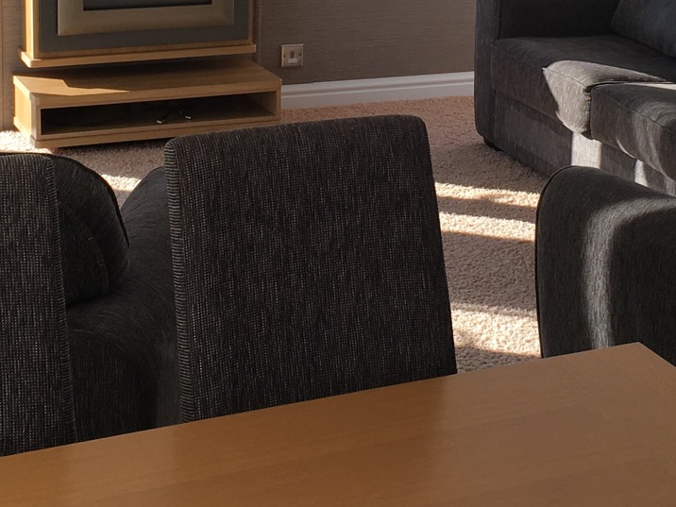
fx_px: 1621
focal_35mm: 83
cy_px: -9
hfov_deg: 23.5
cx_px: 439
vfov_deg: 17.3
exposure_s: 1/288
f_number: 2.2
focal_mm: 4.15
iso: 25
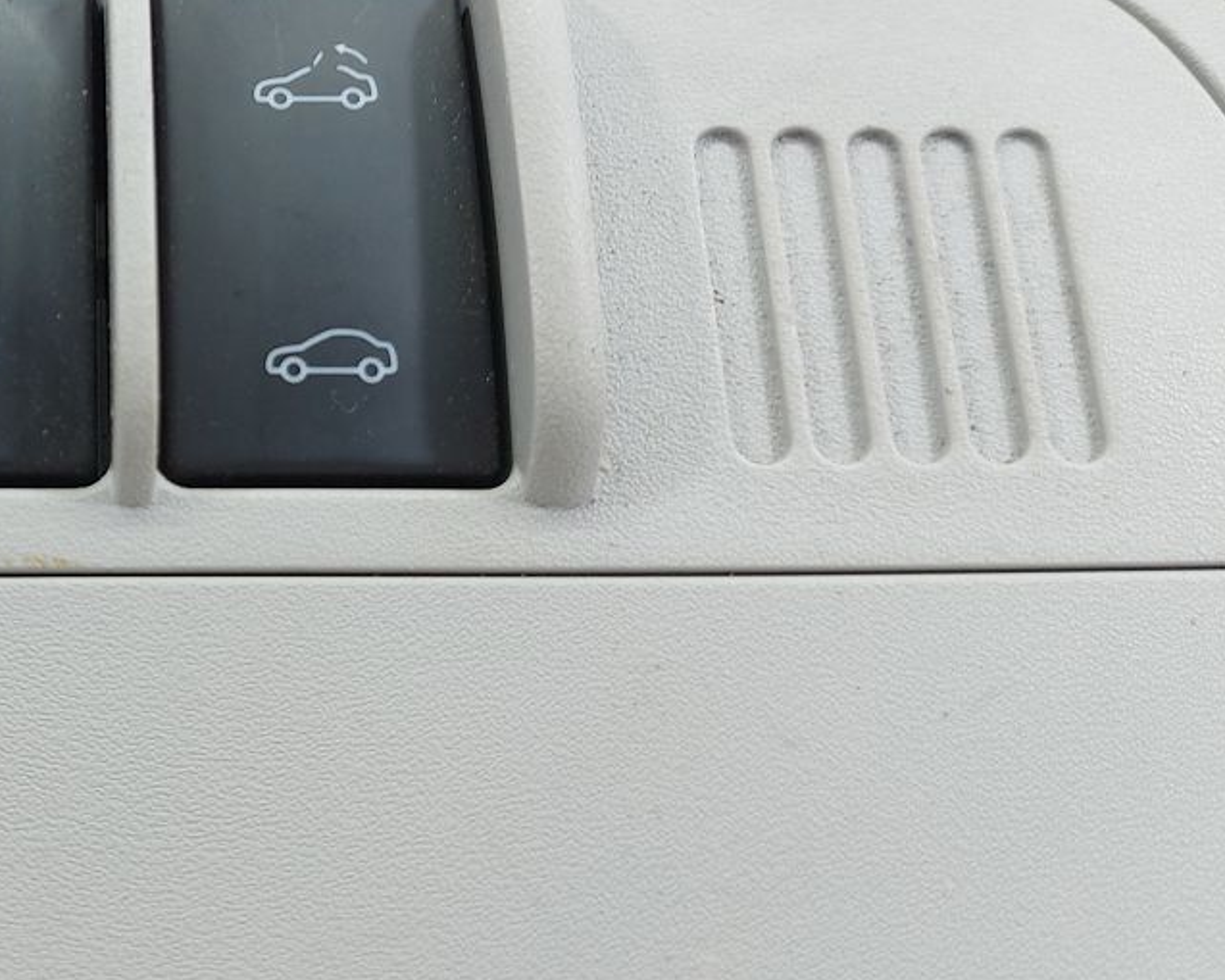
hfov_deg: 34.3
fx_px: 1850
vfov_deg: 29.2
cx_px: 86
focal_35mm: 51
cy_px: 246
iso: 64
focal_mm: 5.23
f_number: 1.8
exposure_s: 1/50
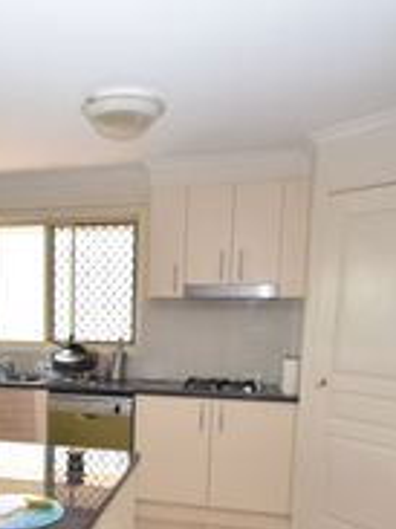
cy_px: 383
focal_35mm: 37
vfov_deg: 48.6
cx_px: 66
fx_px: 565
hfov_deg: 37.0
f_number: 4.5
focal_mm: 10
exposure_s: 1/80
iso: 400
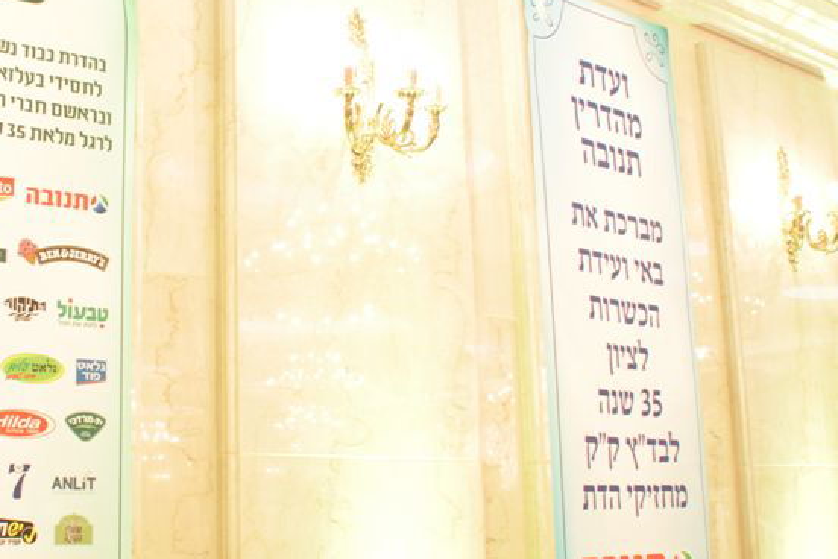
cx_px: 243
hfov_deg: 38.9
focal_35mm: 50
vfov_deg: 27.0
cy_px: 278
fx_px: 1164
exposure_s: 1/40
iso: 800
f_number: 3.5
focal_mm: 18
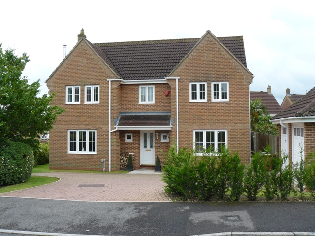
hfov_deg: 50.1
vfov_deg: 38.7
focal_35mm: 37
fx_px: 337
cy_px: 118
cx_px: 158
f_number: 4.5
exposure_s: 1/200
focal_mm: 6.1
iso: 100
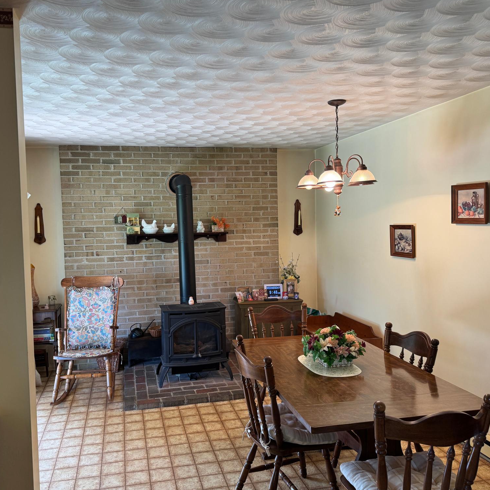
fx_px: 464
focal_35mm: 29
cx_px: 218
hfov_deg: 55.5
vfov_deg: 55.6
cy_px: 241
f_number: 1.78
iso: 100
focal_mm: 6.76
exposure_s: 1/60
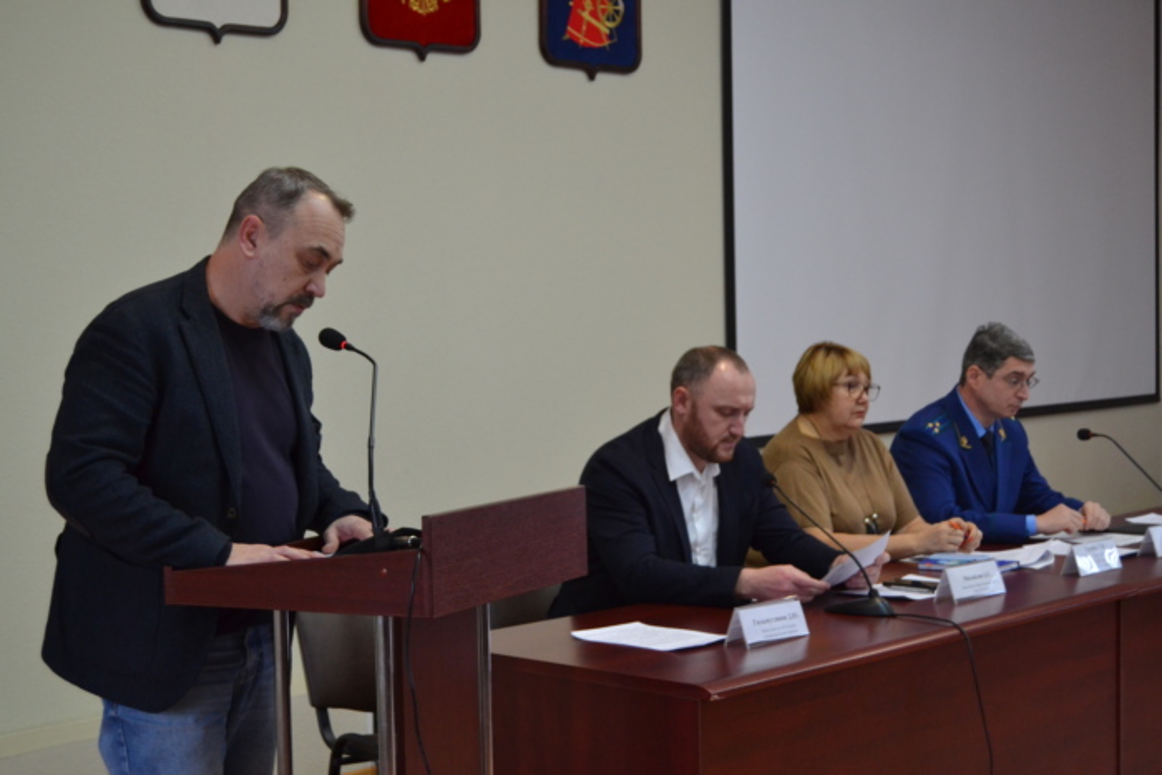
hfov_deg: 33.4
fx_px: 1937
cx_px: 581
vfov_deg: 22.6
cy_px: 388
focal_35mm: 60
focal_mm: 40
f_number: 5
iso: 1250
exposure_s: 1/60
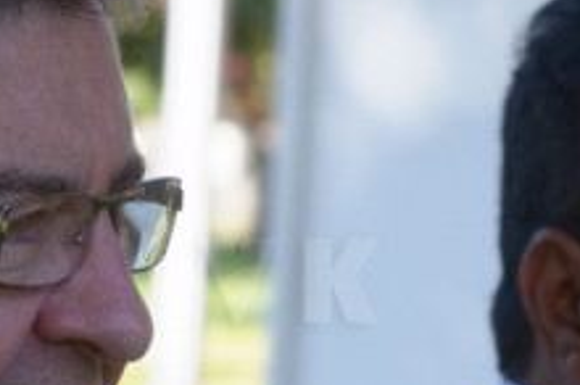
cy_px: 361
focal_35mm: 546
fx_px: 8784
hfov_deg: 3.8
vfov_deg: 2.5
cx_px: 40
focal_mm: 100
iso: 250
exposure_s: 1/250
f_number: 9
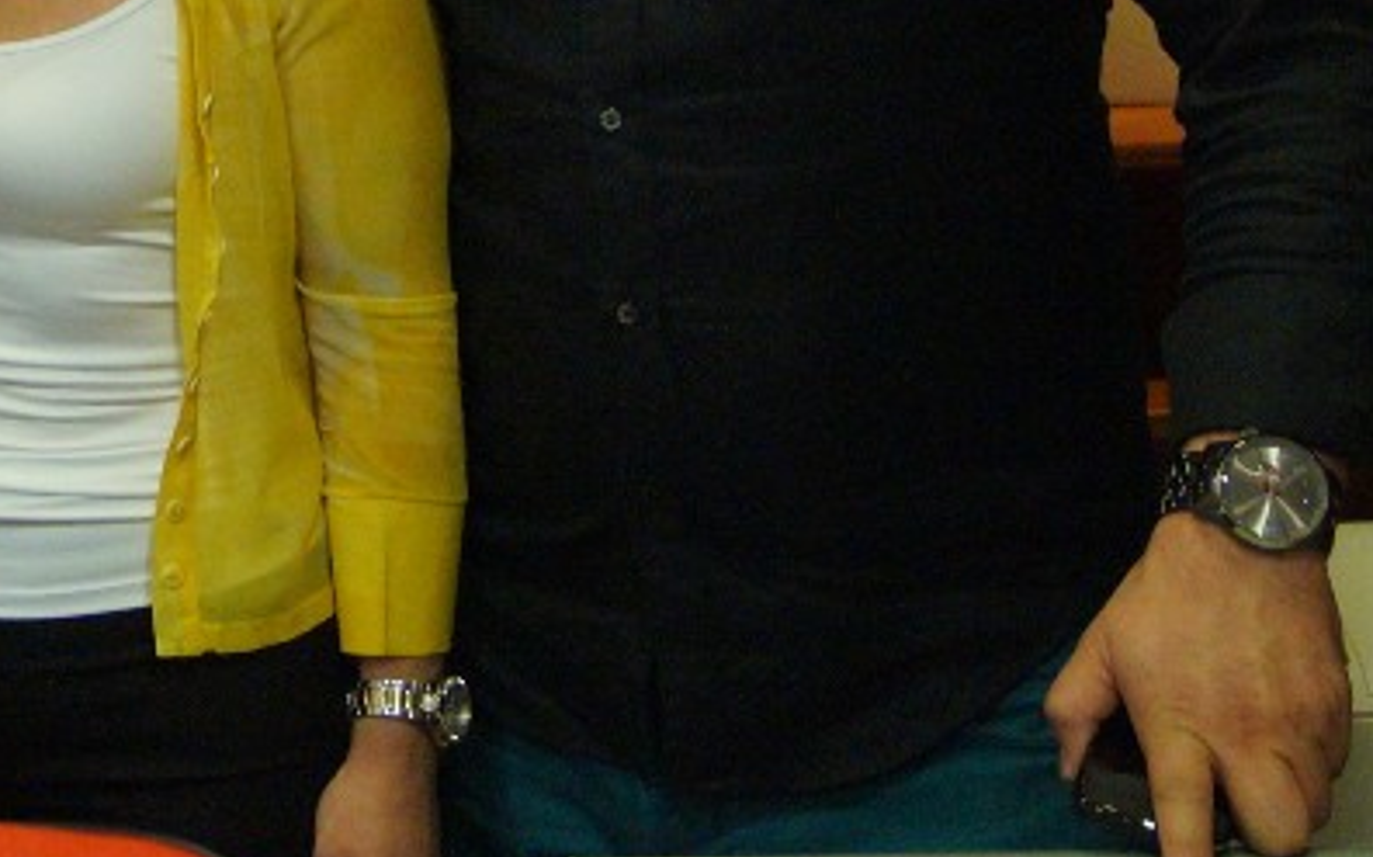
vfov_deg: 13.3
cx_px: 17
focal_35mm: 95
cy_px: -206
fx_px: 3553
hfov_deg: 21.2
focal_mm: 24
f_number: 4
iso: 3200
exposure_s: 1/400
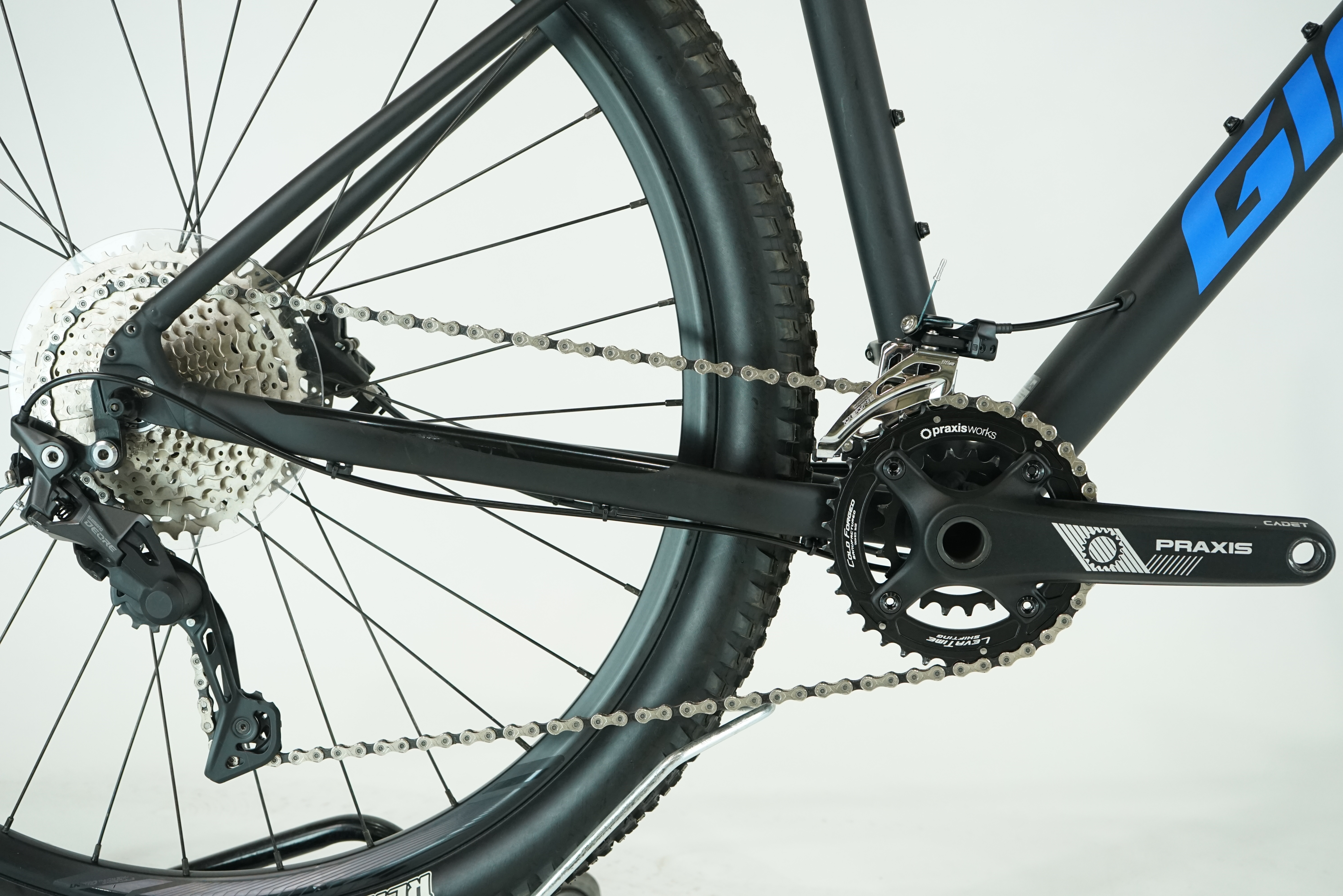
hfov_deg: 43.6
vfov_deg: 29.9
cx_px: 672
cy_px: 448
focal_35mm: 45
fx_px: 1679
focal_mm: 45
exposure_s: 1/200
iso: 1600
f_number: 5.6
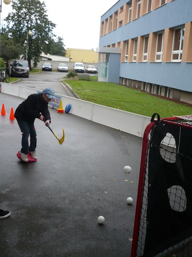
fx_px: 296
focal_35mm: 40
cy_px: 128
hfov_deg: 36.0
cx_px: 96
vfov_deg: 46.8
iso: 100
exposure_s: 1/320
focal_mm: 5.8
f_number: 2.8
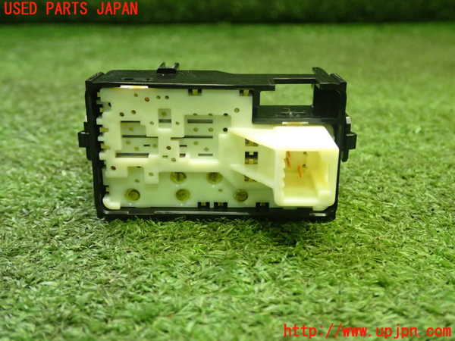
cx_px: 228
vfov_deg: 35.1
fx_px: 539
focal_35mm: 41
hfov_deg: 45.8
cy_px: 170
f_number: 2.8
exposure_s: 1/80
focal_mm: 7.31
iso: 1000
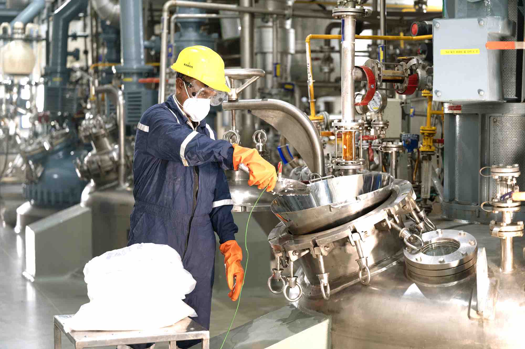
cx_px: 262
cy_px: 174
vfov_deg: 18.6
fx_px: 1064
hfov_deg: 27.7
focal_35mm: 73
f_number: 2.8
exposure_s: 1/50
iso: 640
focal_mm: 73
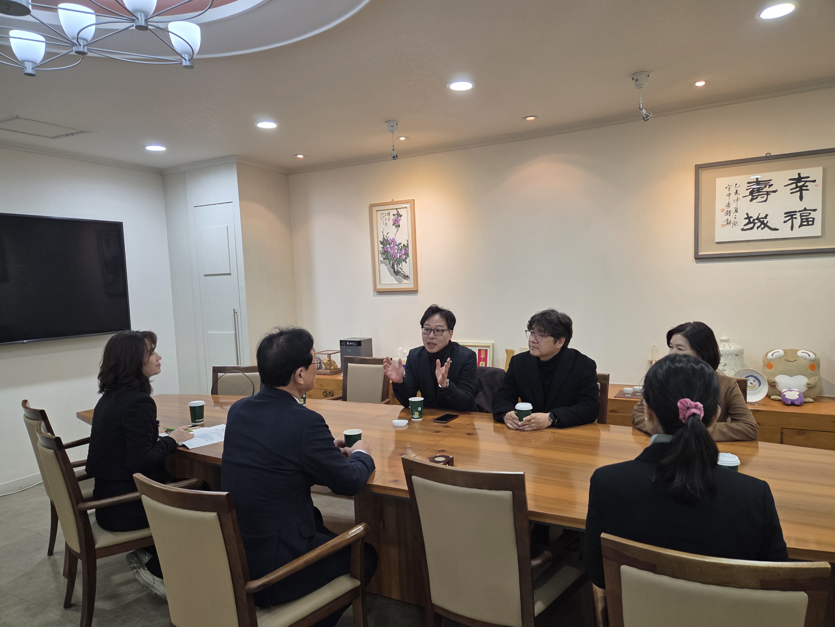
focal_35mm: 23
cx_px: 418
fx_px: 555
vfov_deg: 58.9
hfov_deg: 73.9
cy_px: 314
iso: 200
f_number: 1.8
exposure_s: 1/120
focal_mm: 5.4
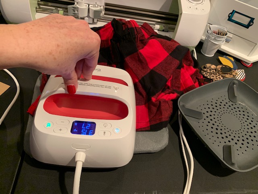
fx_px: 194
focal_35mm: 26
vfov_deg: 53.1
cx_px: 129
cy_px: 97
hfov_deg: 67.3
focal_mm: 4.25
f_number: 1.8
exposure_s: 1/30
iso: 400
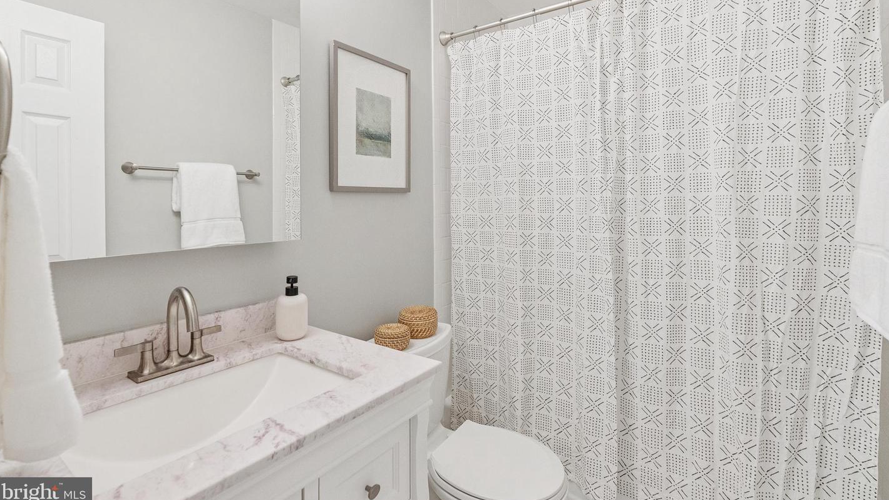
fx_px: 401
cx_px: 445
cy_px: 209
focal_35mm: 17
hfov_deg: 95.9
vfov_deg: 63.5
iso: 2500
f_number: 6.3
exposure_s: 1/125
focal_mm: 16
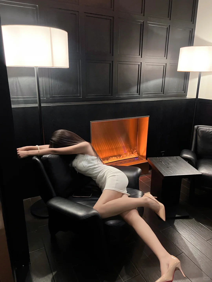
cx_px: 106
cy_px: 141
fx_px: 212
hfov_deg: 53.1
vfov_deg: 67.3
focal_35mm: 26
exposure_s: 1/30
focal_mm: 5.7
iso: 640
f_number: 1.5
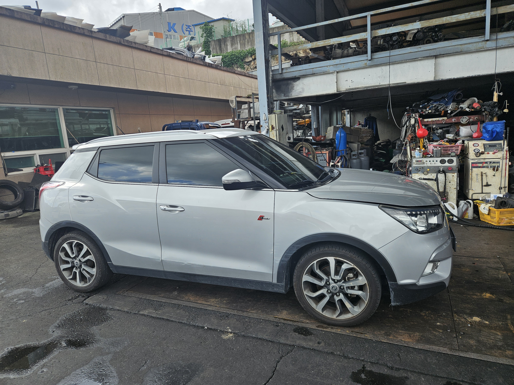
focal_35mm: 23
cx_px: 257
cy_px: 192
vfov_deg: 58.9
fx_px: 342
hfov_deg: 73.9
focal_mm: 5.4
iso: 25
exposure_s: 1/569
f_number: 1.8
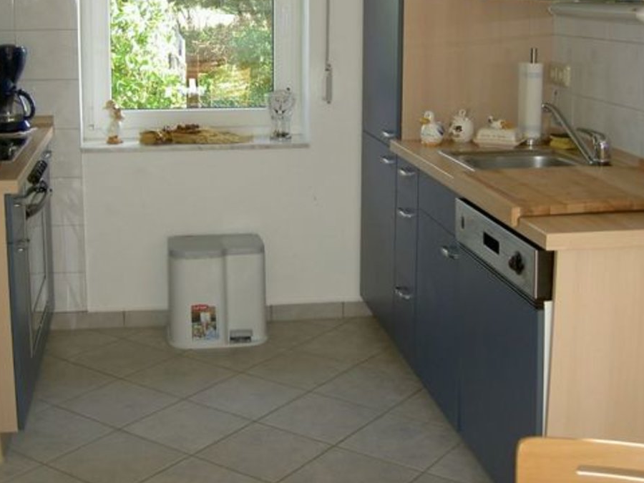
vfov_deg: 27.9
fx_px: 967
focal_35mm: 52
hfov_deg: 36.7
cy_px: 165
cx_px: 271
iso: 100
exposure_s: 1/57.5
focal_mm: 8
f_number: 2.8
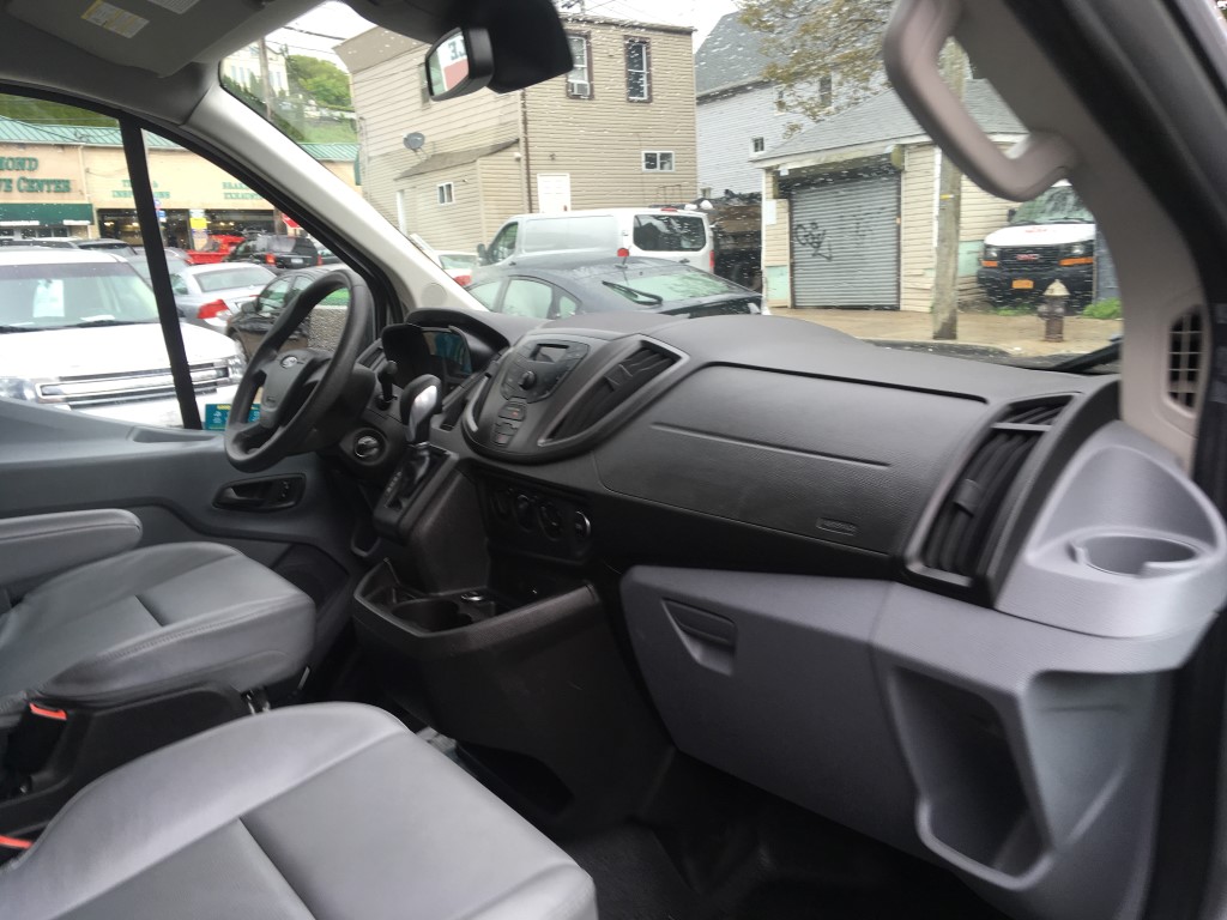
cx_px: 614
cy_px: 460
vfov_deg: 48.2
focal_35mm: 29
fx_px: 1028
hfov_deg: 61.7
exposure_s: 1/60
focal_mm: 4.15
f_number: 2.2
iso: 25
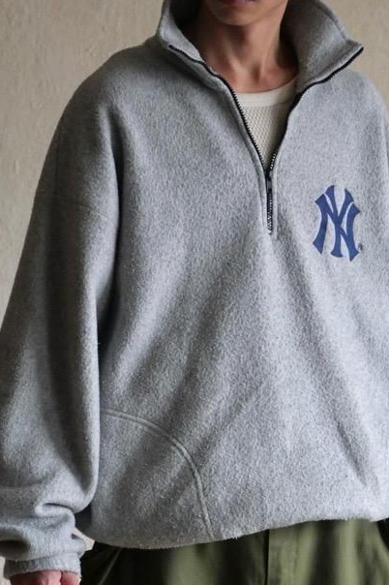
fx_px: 2385
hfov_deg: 9.3
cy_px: 361
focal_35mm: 147
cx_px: 223
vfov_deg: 14.0
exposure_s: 1/100
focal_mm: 50
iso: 3200
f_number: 3.9
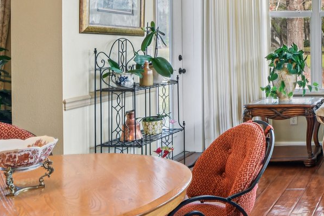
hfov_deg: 31.4
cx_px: 406
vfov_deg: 26.1
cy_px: 48
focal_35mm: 51
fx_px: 459
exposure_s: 1/30
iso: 400
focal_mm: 15
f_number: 8
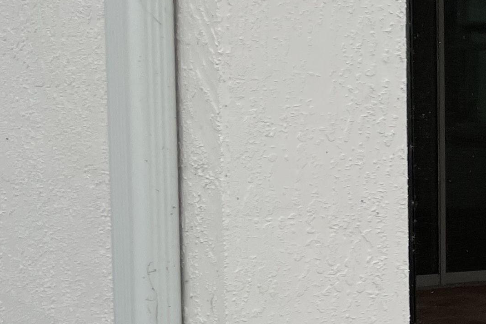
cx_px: 889
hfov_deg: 16.5
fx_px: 1377
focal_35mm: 102
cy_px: 269
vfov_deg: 13.3
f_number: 1.6
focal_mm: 4.2
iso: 32
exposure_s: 1/666
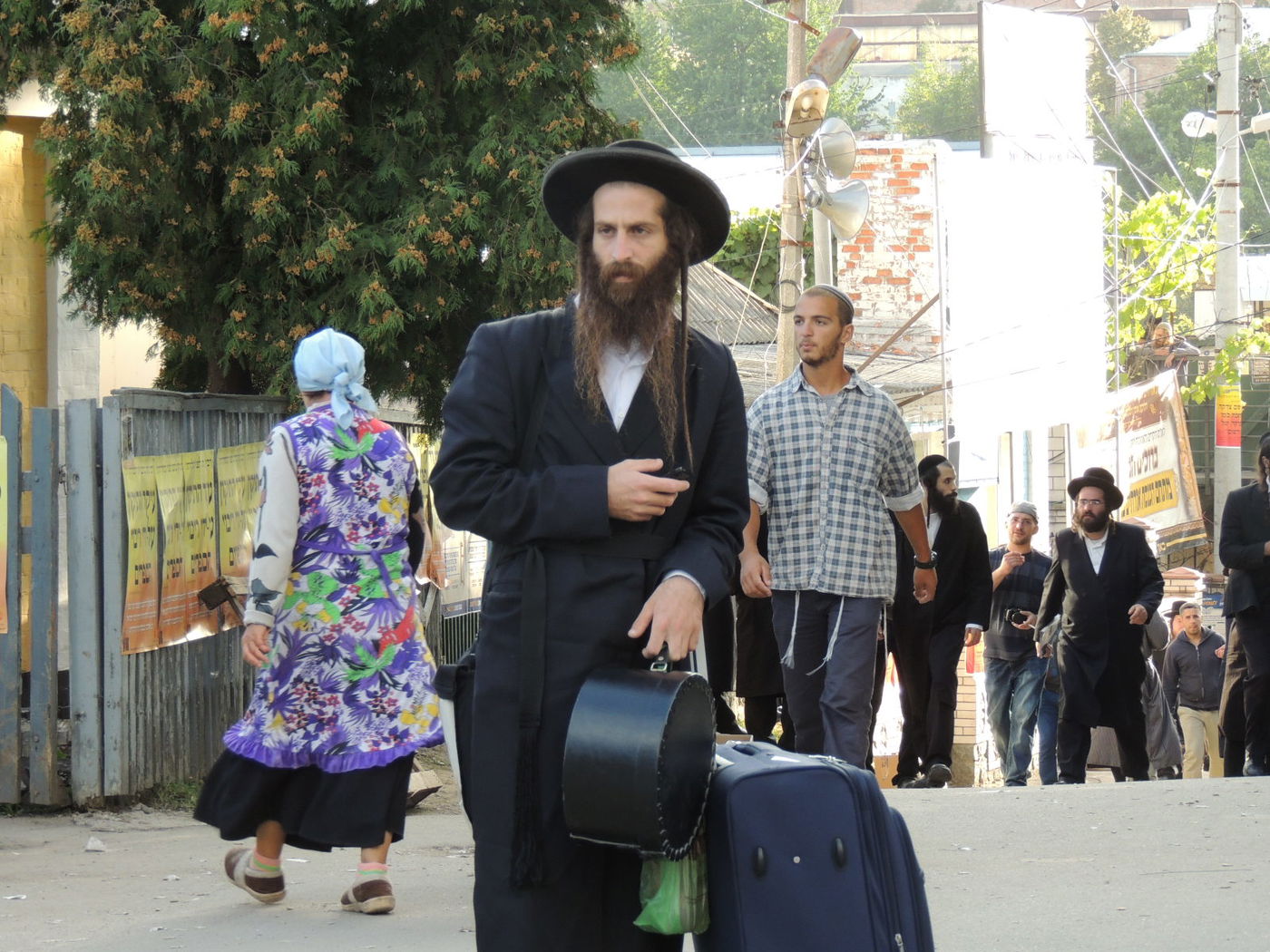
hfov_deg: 13.6
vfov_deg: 10.2
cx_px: 635
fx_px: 5320
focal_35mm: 145
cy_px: 476
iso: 250
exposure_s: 1/125
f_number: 4.4
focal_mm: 25.8
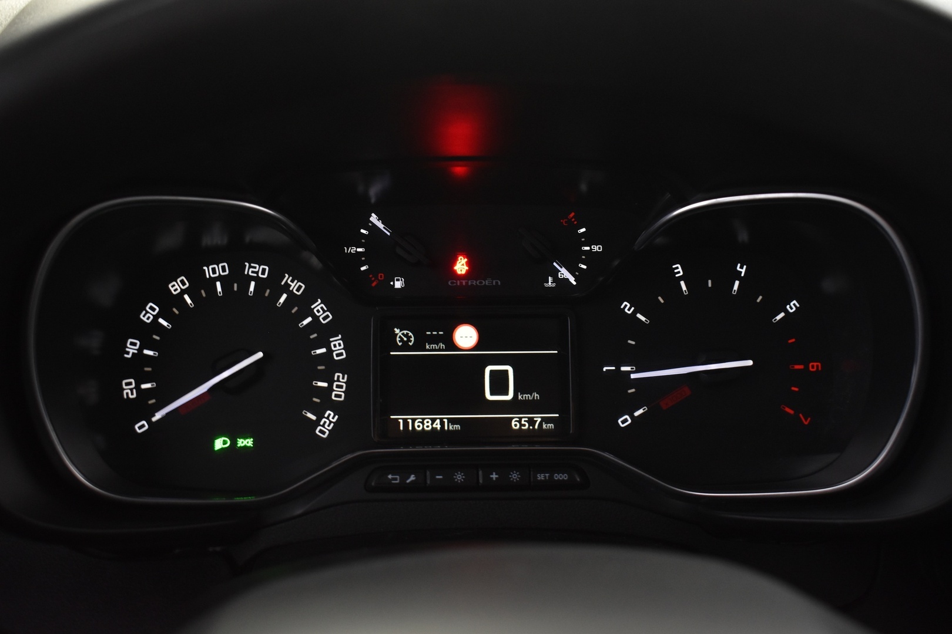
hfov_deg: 43.6
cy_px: 317
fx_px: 1190
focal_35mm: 45
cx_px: 476
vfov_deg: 29.9
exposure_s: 1/13
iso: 1250
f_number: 5.6
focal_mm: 30
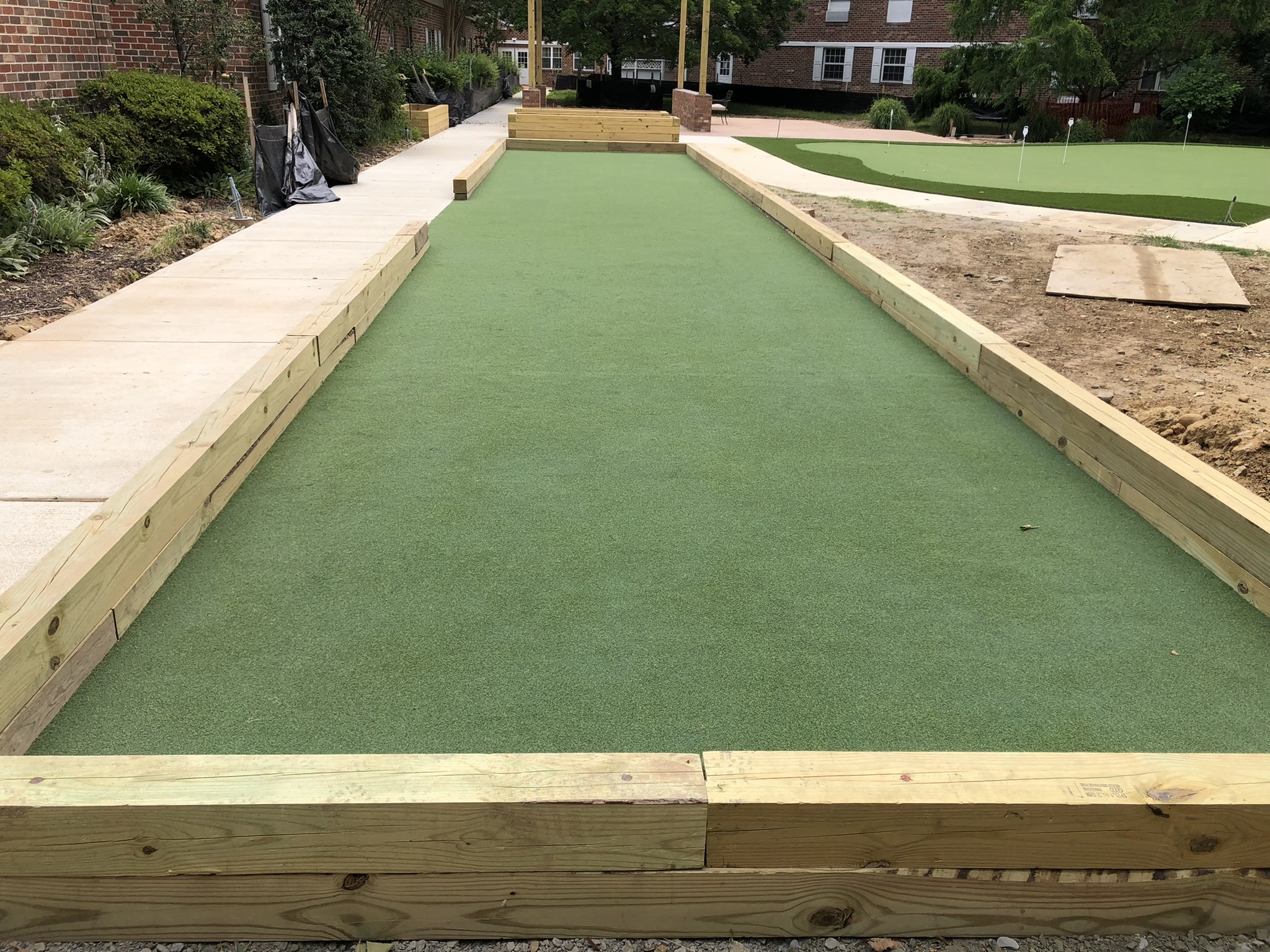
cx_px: 635
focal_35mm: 28
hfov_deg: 63.4
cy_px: 476
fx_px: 1027
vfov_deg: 49.7
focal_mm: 3.99
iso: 20
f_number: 1.8
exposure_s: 1/1230
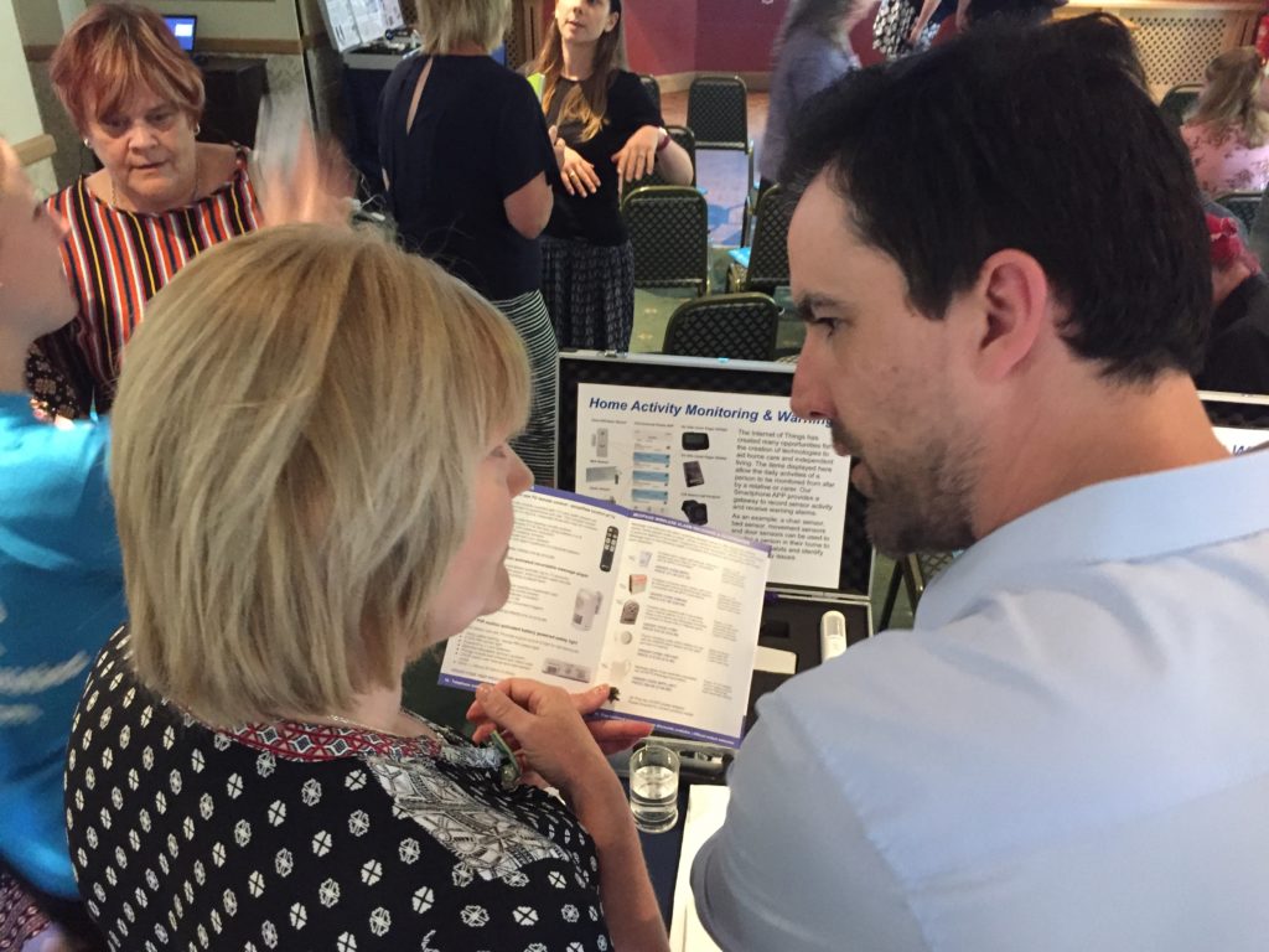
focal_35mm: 29
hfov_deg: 61.7
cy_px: 476
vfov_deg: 48.2
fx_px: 1063
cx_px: 634
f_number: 2.2
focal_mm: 4.15
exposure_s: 1/17
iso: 320
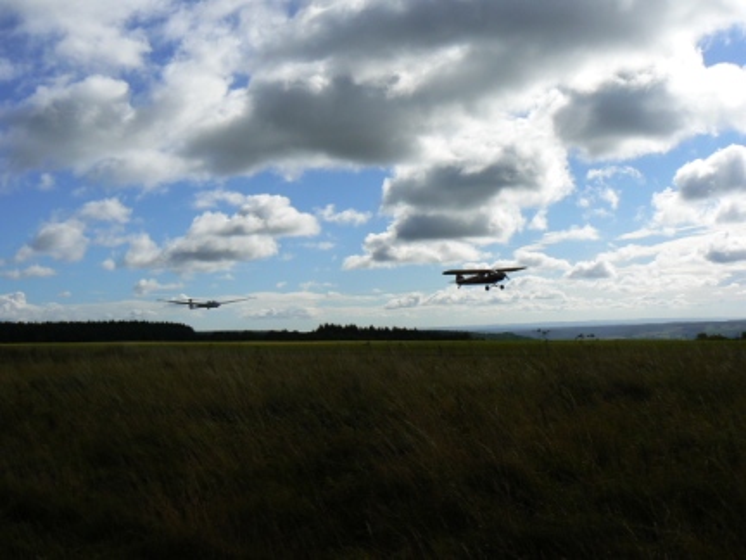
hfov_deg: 51.4
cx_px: 373
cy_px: 280
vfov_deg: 39.7
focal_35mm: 36
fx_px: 776
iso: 80
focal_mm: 6
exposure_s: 1/800
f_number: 8
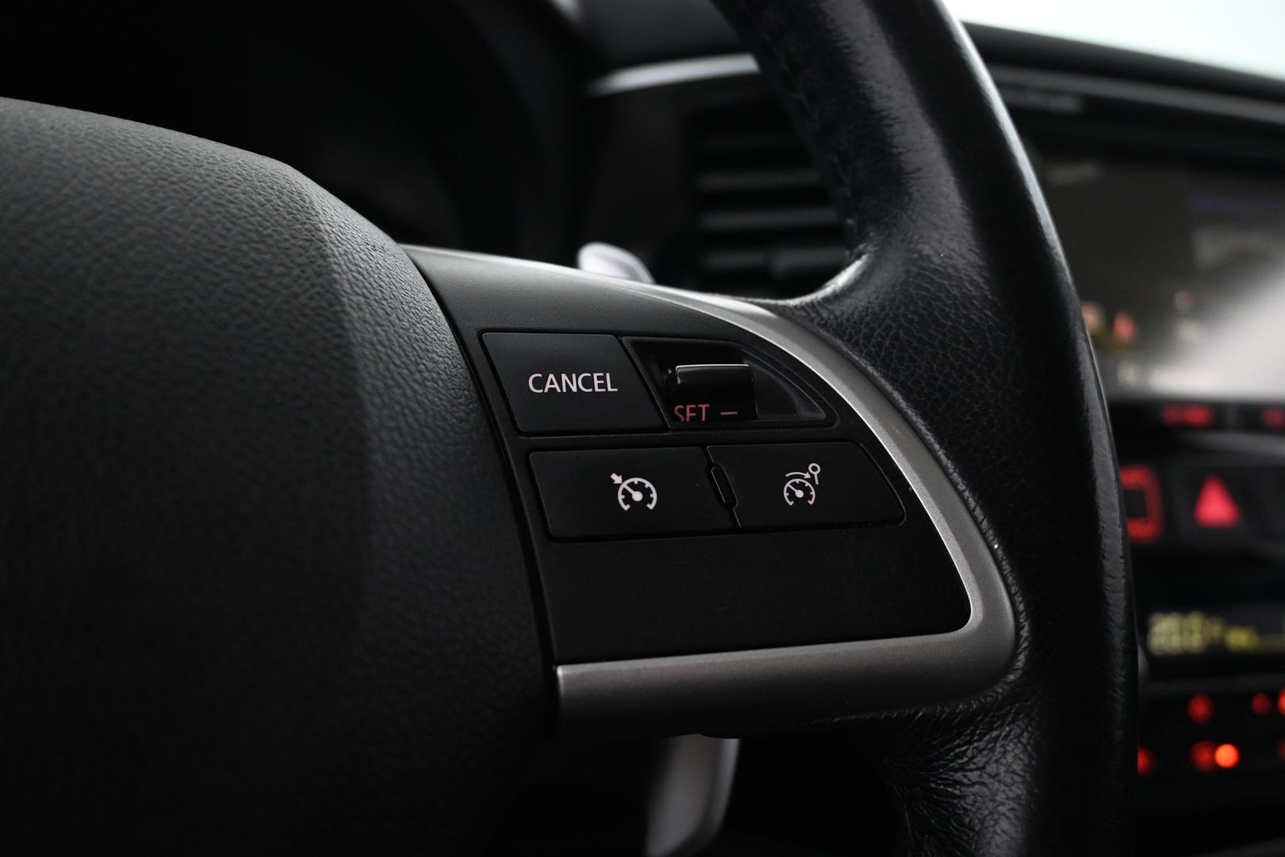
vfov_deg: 42.6
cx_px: 642
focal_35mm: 31
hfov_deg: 60.7
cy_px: 428
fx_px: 1098
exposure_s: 1/15
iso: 1600
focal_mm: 20.5
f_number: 3.8
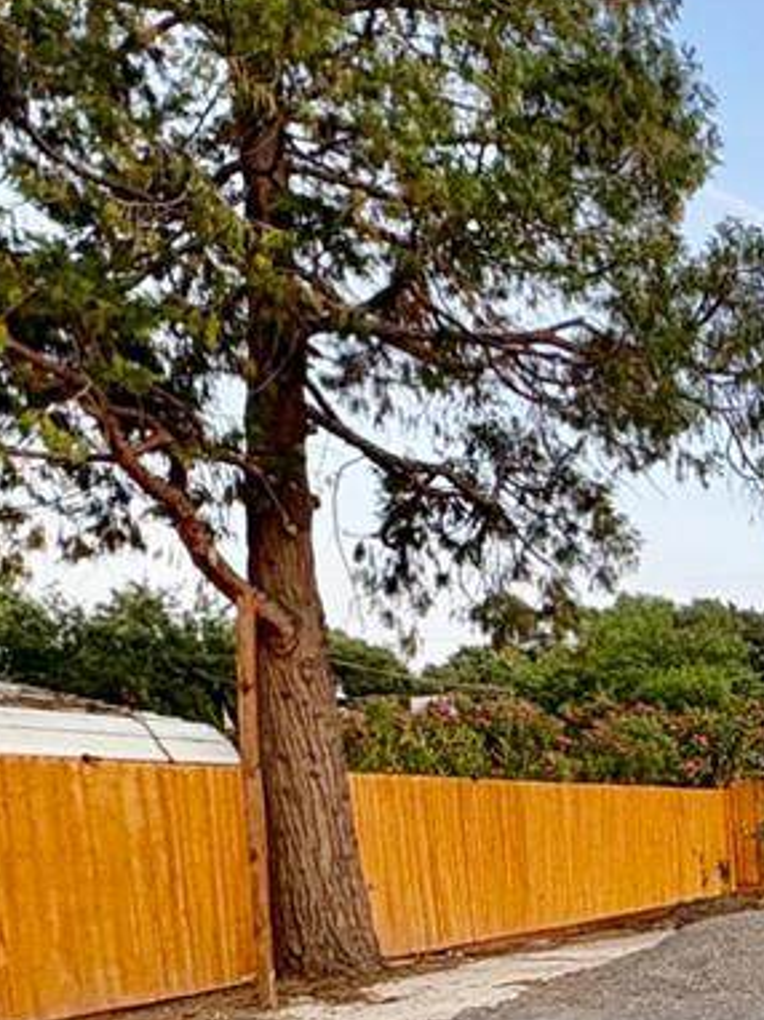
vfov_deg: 32.5
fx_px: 1620
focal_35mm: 55
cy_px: 985
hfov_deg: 21.2
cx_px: 1225
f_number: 2.2
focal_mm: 2.22
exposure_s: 1/99
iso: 64
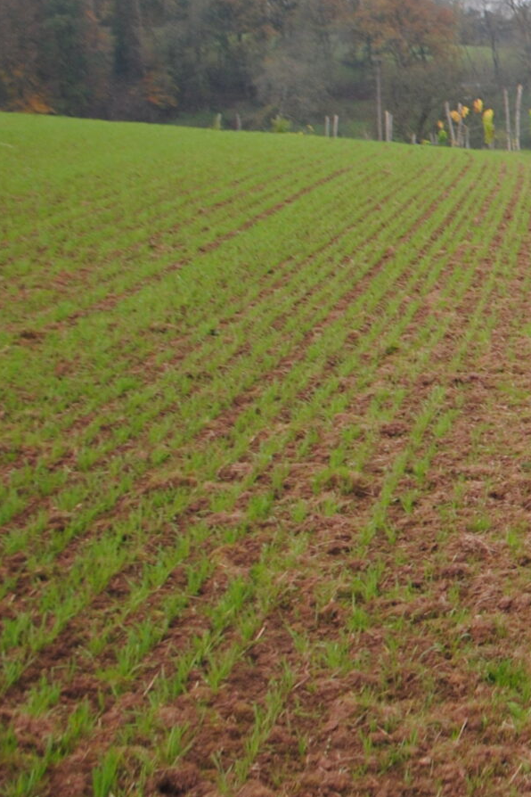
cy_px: 197
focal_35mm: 86
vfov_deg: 23.4
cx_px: 1051
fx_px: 1903
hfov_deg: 13.6
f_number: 5
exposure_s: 1/100
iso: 200
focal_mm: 20
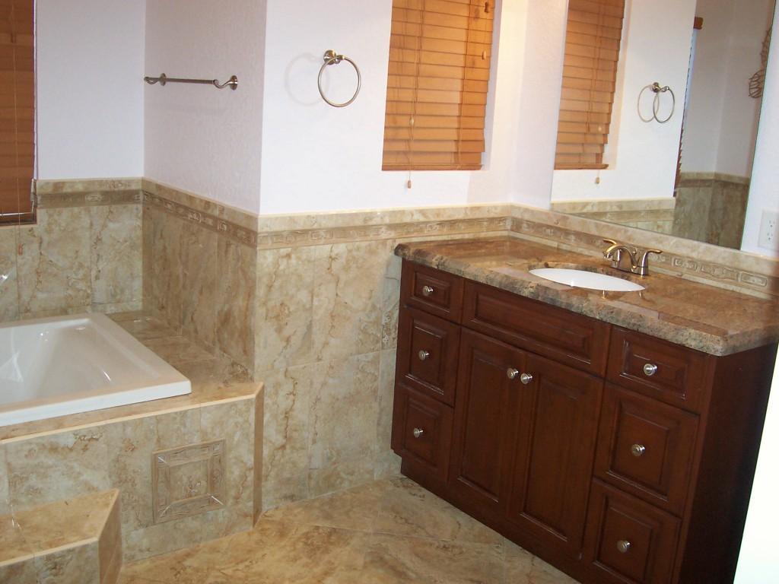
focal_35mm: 37
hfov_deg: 50.1
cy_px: 292
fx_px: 833
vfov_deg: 38.7
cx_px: 390
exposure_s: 1/60
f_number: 2.8
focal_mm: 5.6
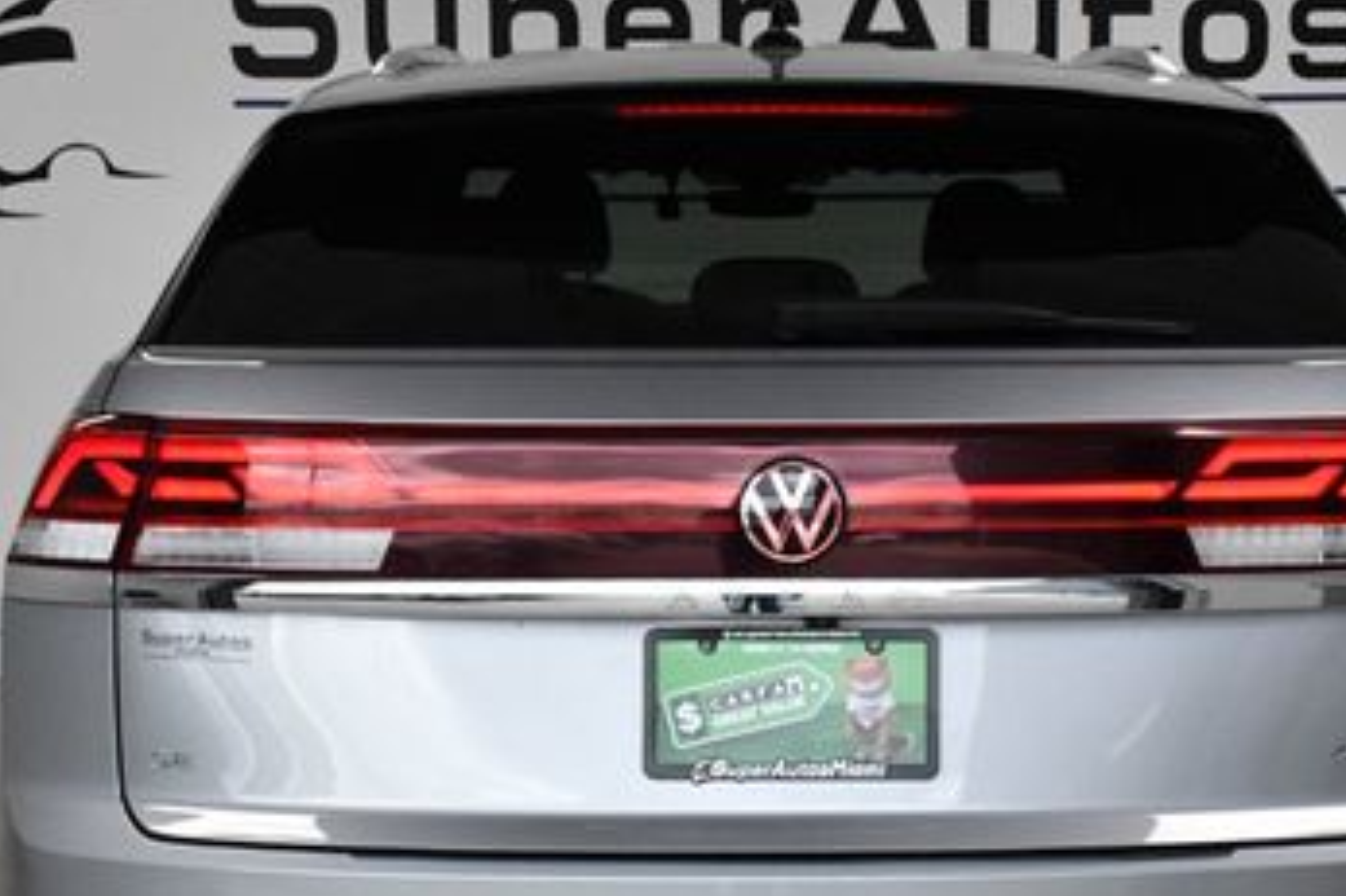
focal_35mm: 72
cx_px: 803
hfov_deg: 28.0
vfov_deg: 18.8
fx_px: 2691
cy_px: 628
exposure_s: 1/500
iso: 2500
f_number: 11
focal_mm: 26
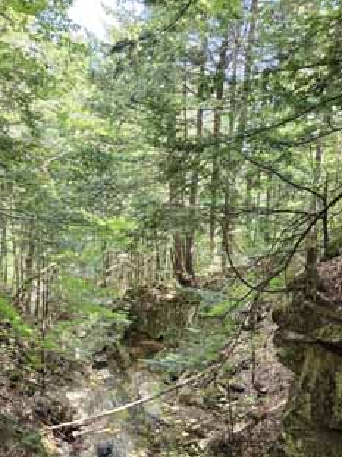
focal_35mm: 37
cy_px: 363
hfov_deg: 38.6
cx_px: 146
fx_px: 488
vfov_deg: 47.5
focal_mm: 5.4
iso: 200
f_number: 1.8
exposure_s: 1/180
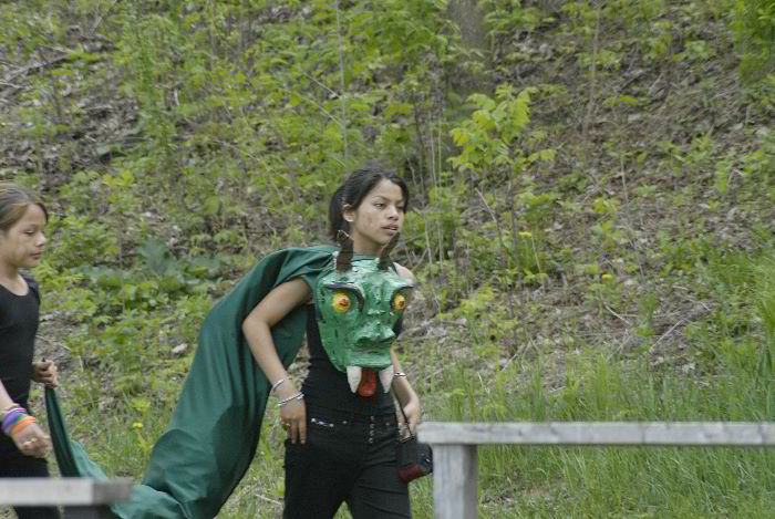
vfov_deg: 4.6
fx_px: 6468
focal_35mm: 300
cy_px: 260
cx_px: 388
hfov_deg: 6.9
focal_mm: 200
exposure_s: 1/100
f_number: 5
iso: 400
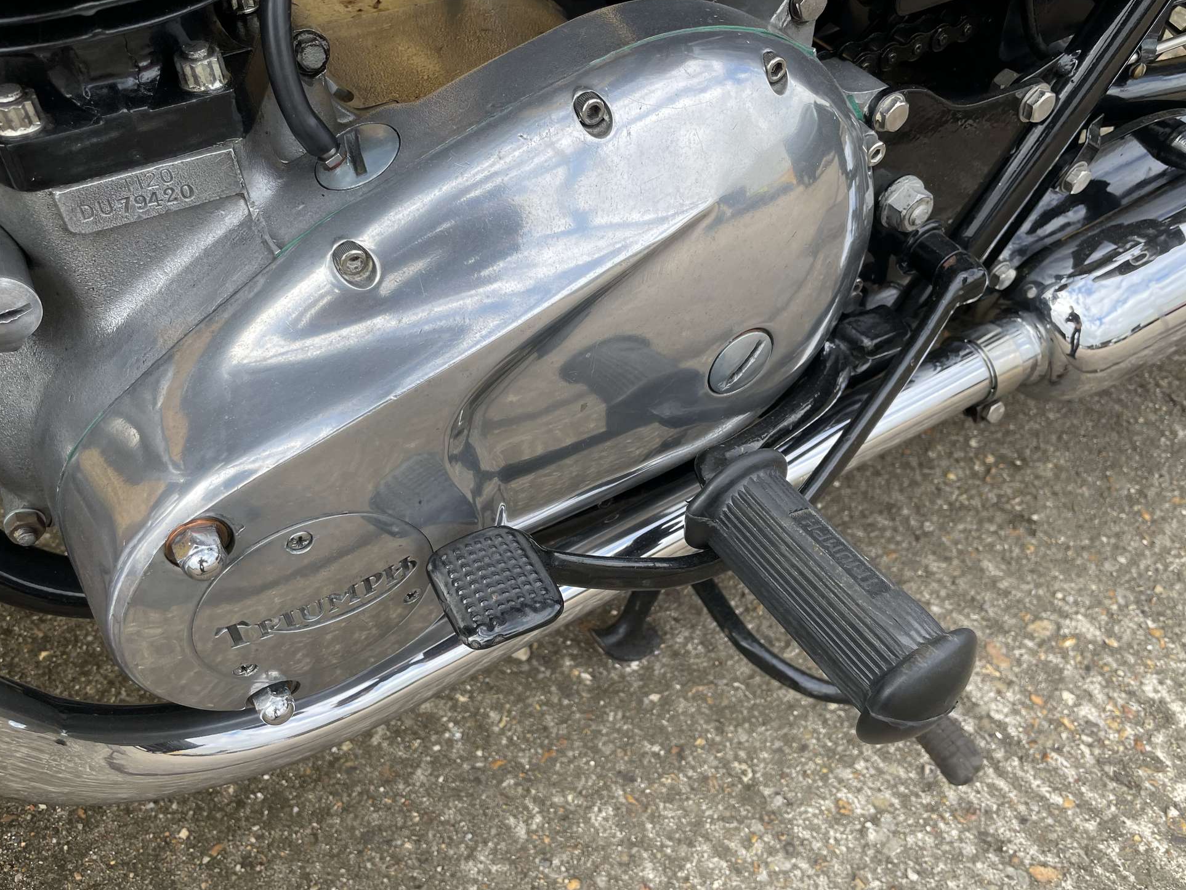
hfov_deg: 65.3
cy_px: 446
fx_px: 925
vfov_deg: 51.3
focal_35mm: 27
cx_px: 601
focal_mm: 4.2
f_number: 1.6
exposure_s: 1/673
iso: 32
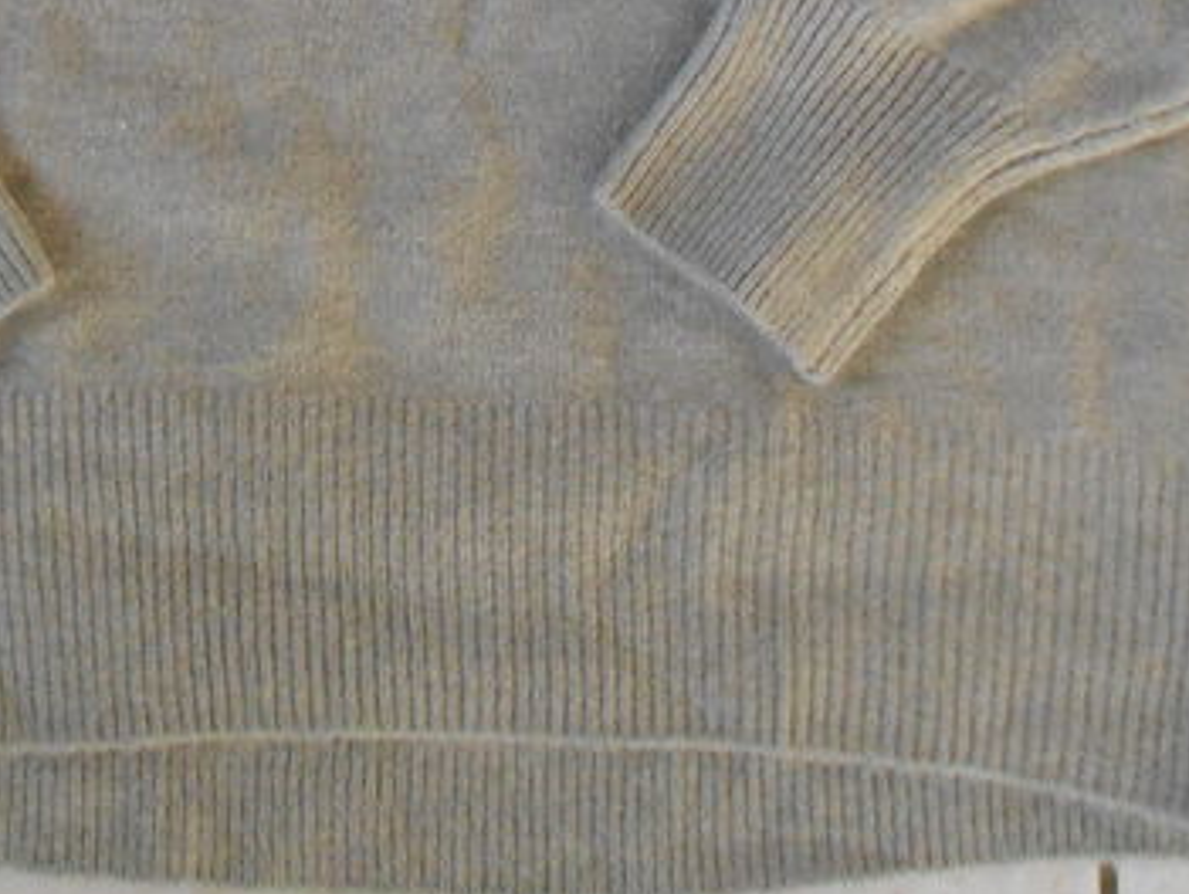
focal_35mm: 74
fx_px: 2544
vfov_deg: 18.6
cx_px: 366
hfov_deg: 26.1
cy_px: -254
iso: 320
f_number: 3.5
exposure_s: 1/30
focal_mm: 4.6
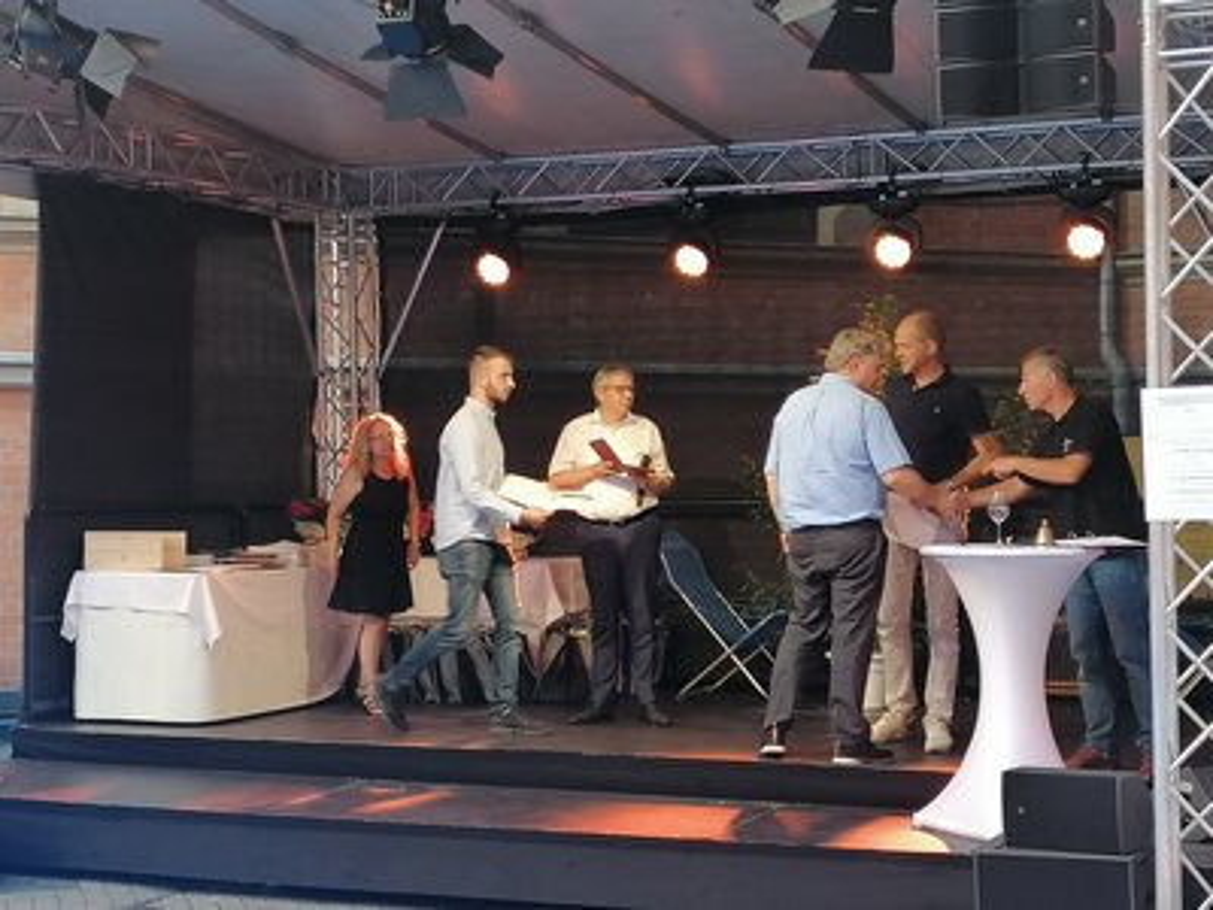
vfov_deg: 23.7
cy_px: 455
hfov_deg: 31.2
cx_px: 606
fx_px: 2173
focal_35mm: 62
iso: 100
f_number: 1.8
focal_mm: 4.75
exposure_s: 1/50
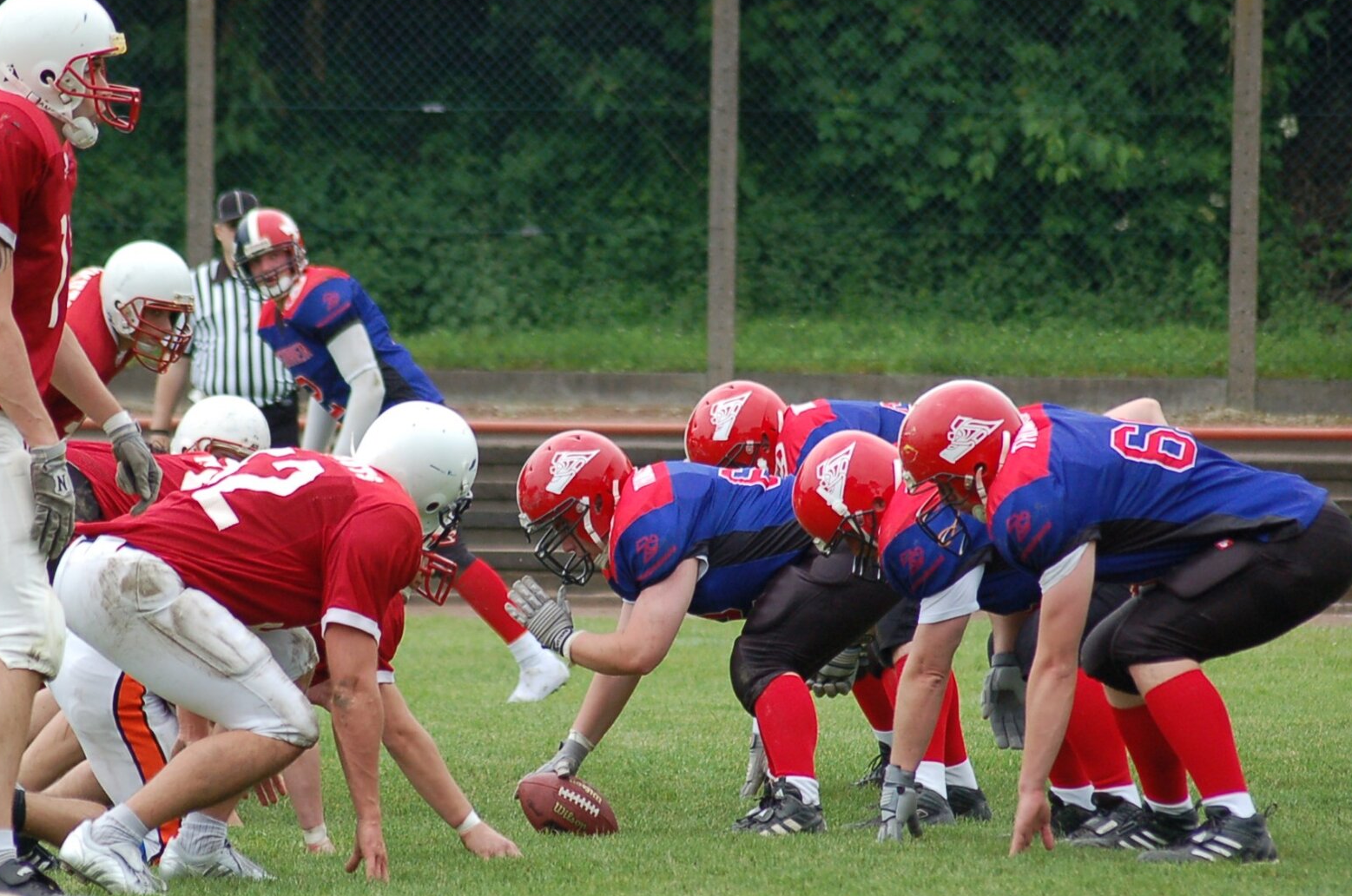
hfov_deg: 6.5
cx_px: 583
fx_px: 11921
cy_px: 481
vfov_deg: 4.3
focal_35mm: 318
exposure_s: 1/500
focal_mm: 150
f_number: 4.5
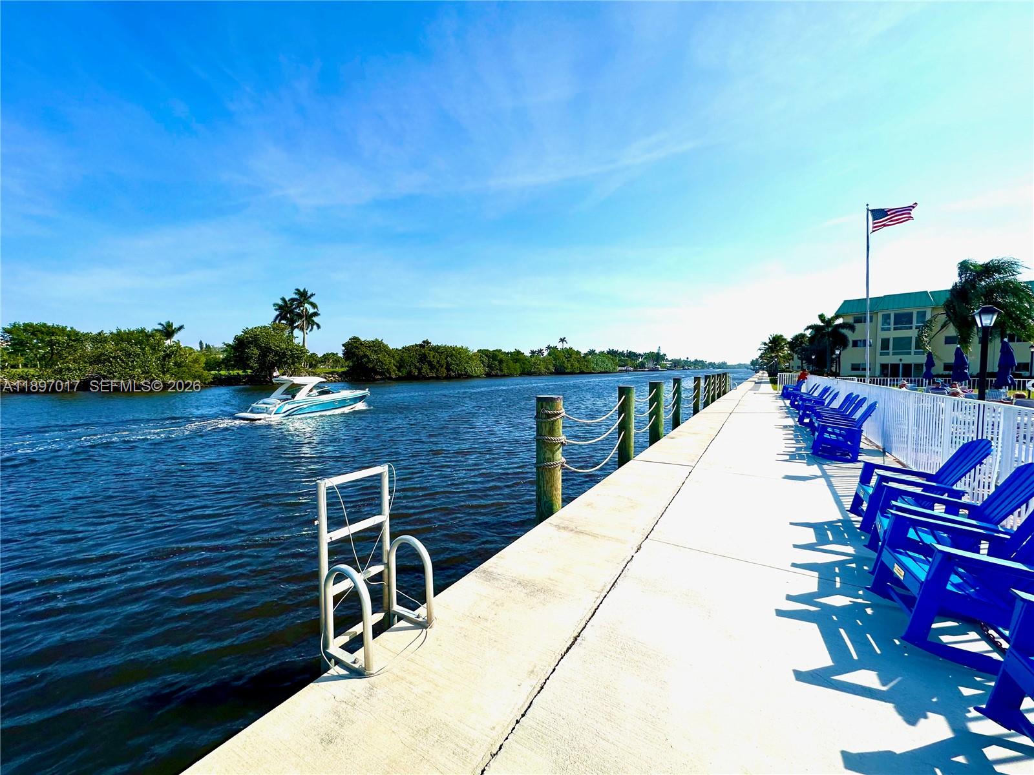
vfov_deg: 85.7
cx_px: 517
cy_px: 388
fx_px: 418
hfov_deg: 102.1
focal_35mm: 14
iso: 50
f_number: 2.2
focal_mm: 2.22
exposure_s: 1/3300
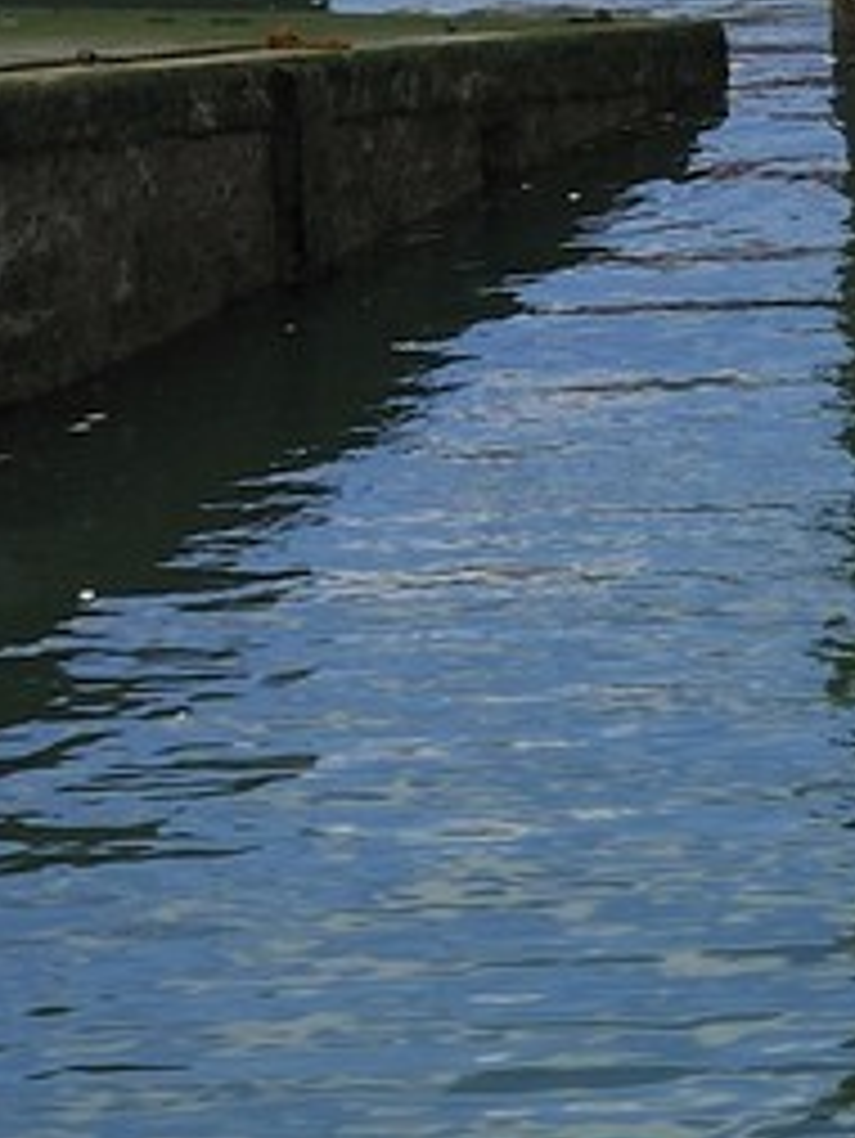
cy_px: -414
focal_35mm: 231
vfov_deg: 8.4
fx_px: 7601
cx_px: 2970
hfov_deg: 5.8
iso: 200
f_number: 9
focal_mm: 38
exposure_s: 1/320
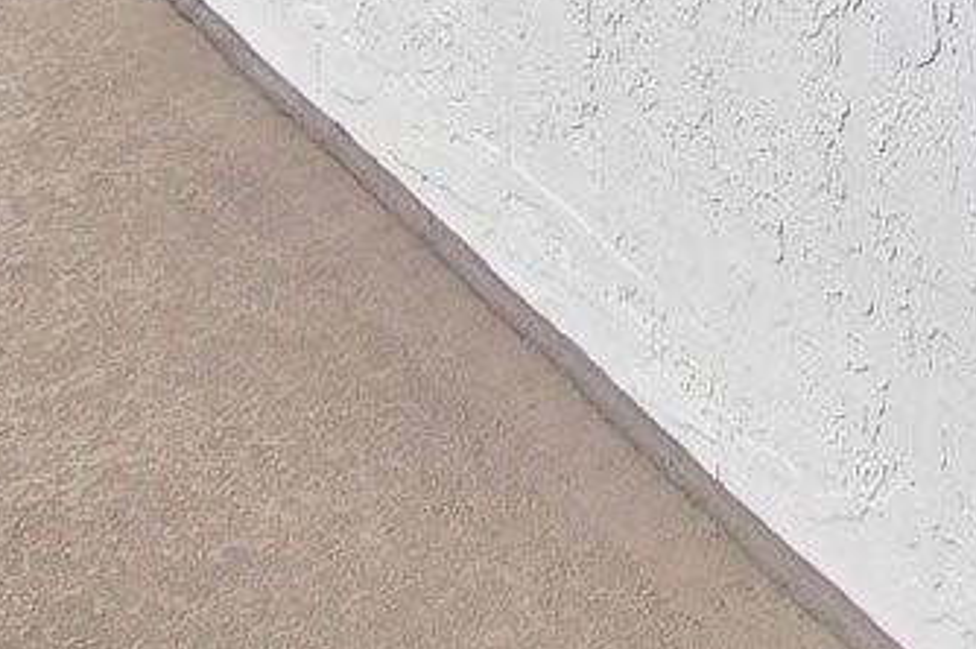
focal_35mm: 92
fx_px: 2492
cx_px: 1289
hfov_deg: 20.2
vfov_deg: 11.2
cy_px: -1115
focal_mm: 10
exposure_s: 1/640
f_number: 8
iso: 1000
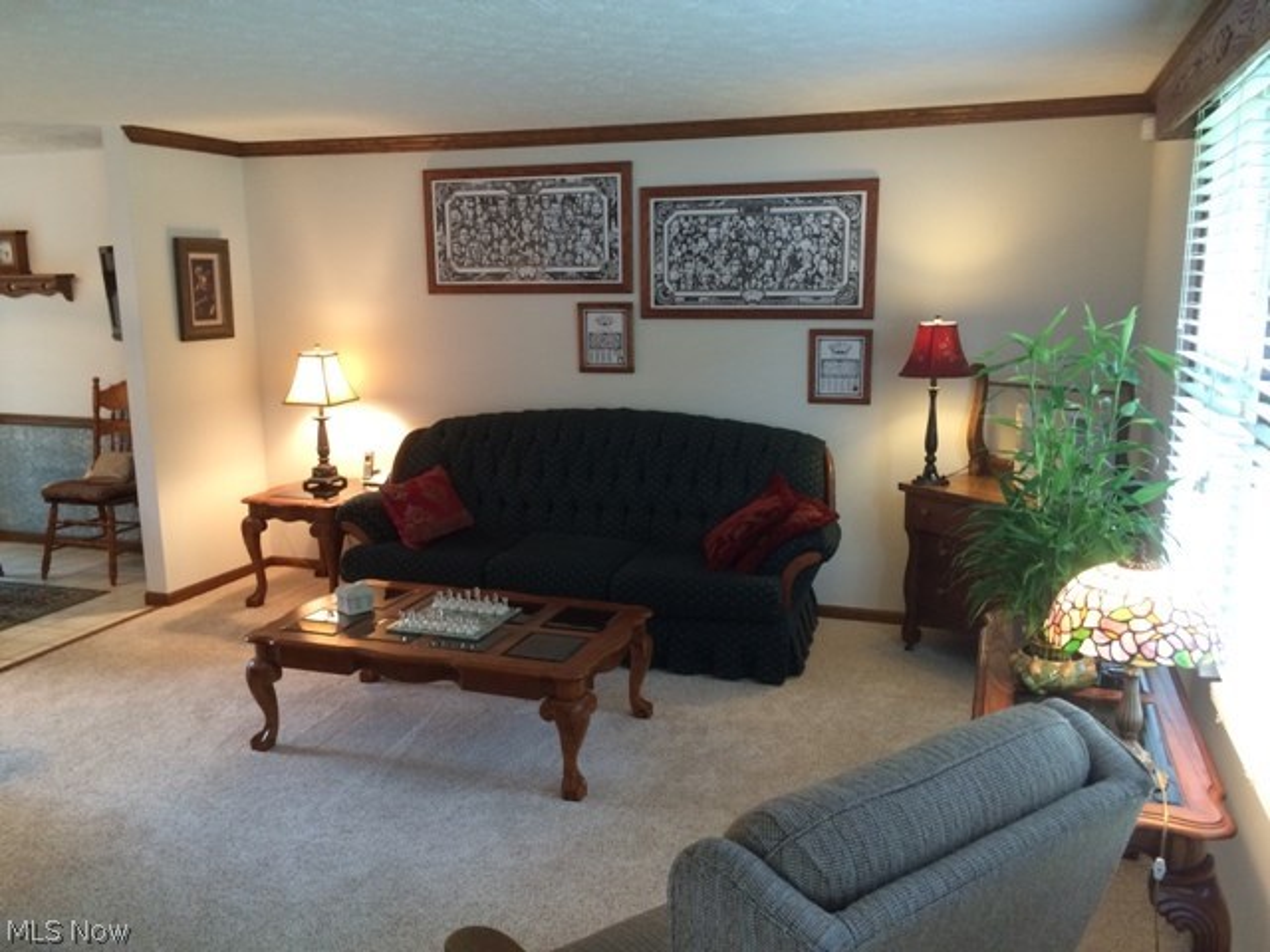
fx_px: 1064
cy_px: 476
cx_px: 635
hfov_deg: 61.7
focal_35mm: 29
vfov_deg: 48.2
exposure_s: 1/30
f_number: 2.2
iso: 200
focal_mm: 4.15
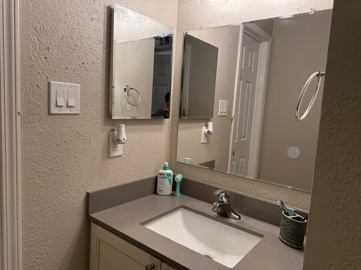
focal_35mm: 24
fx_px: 250
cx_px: 180
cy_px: 135
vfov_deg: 56.8
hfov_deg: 71.6
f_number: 1.78
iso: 200
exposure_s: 1/208
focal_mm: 6.76
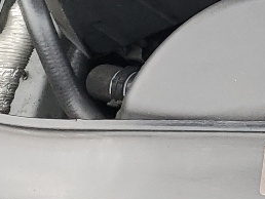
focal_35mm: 161
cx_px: 534
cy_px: -312
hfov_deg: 11.1
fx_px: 1234
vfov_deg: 8.3
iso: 50
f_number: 1.5
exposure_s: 1/286
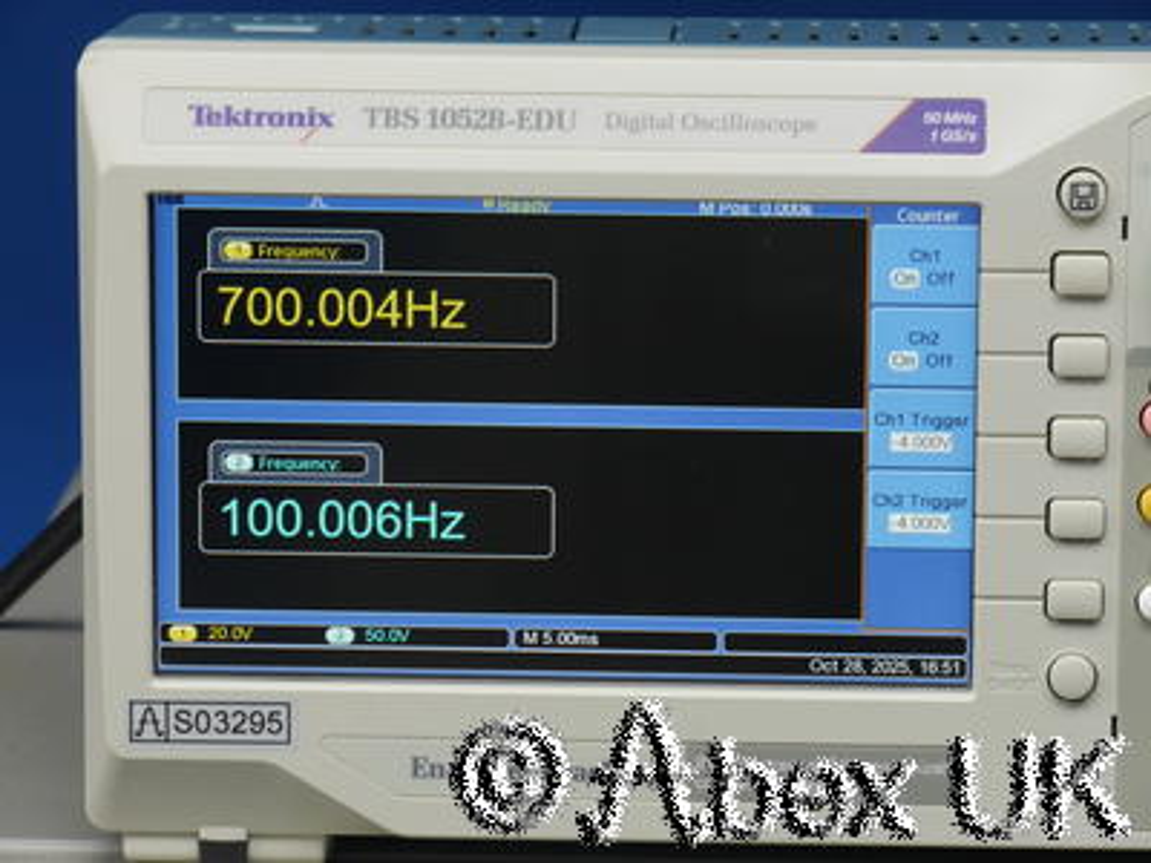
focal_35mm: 194
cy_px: 432
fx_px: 6451
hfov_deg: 10.2
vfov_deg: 7.7
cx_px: 576
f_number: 11
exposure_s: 1/10
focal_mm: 97
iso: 400
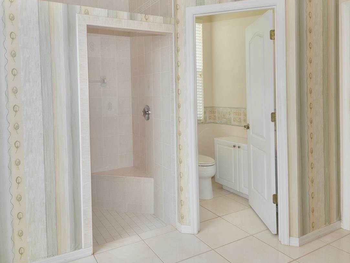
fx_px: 516
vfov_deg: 28.5
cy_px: 99
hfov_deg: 37.5
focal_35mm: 51
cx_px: 160
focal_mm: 24
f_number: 5.6
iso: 200
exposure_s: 1/125
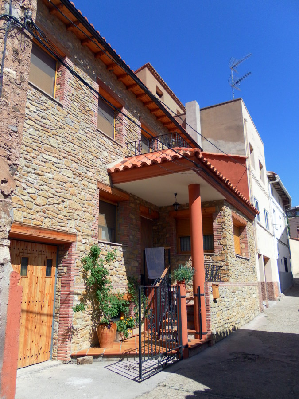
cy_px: 200
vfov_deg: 63.4
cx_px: 150
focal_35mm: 28
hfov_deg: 49.7
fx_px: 322
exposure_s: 1/125
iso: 80
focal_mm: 4.9
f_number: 8
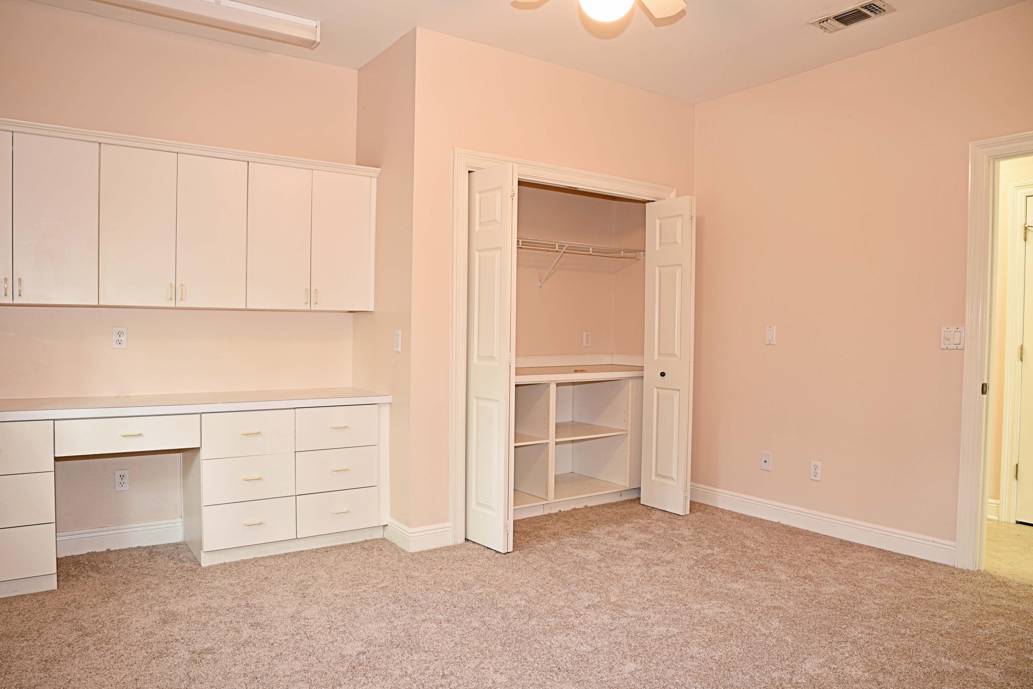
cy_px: 344
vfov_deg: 53.2
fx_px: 689
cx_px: 516
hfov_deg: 73.7
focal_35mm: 24
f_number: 16
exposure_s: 2
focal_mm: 24
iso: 200
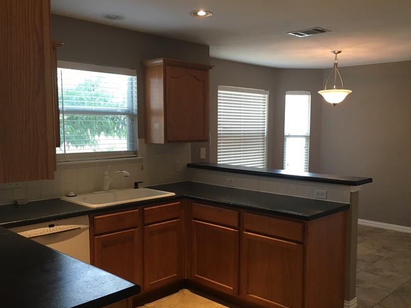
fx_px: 416
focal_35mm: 35
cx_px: 228
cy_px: 167
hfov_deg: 52.5
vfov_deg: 40.7
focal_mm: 4.15
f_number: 2.2
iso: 40
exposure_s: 1/30
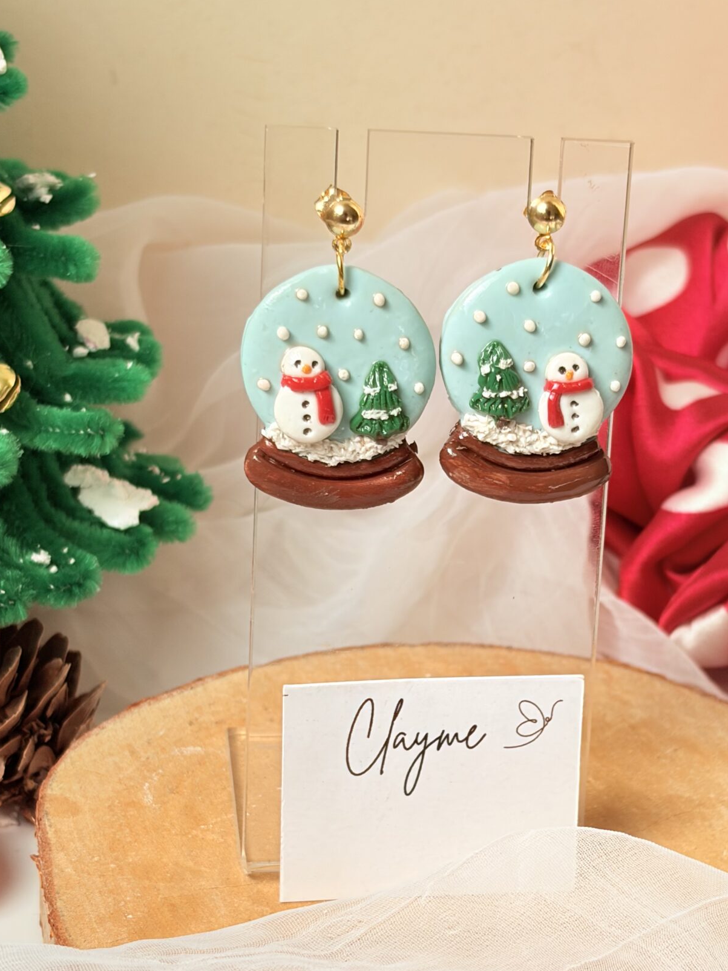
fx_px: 2327
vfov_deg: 23.5
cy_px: 587
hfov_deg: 17.8
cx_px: 457
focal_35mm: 83
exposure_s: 1/576
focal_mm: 5.96
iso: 50
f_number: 1.6
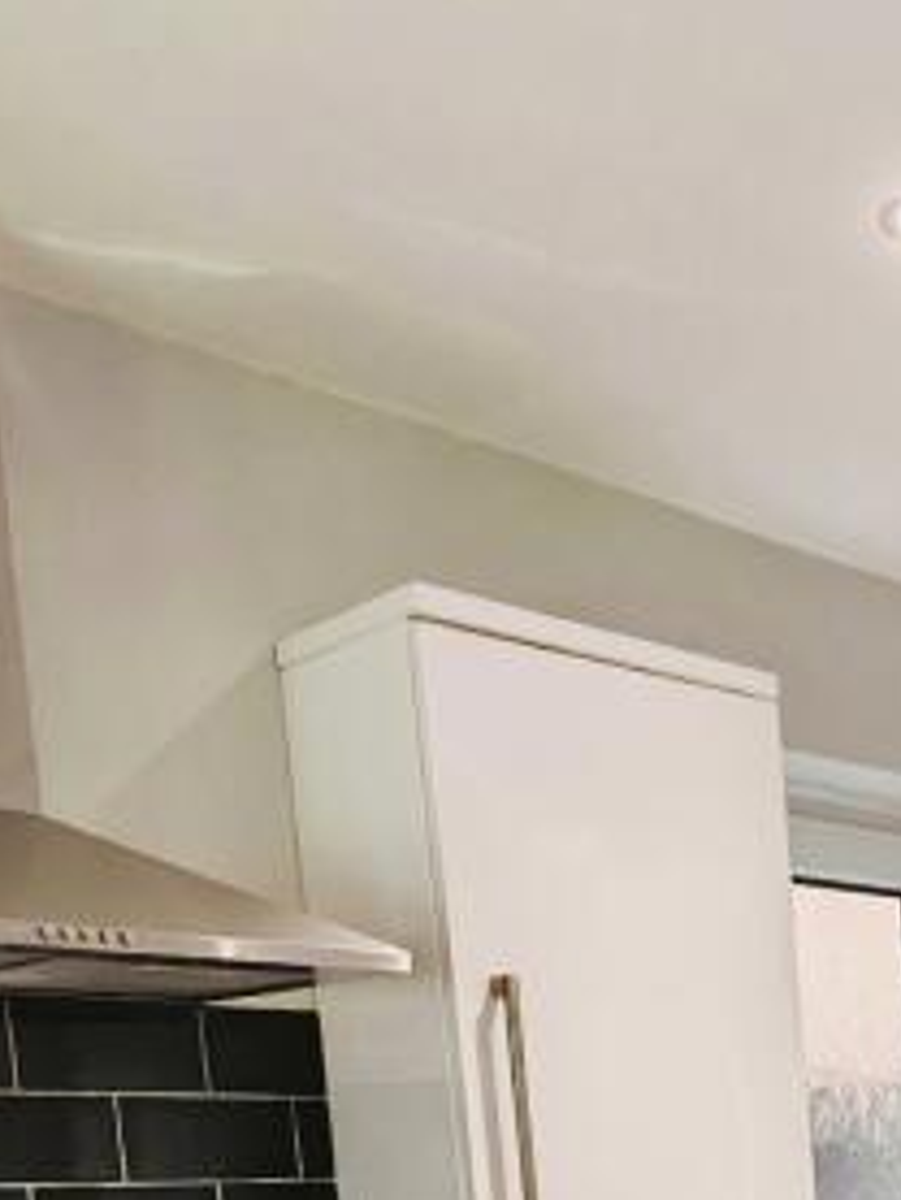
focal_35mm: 48
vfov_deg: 30.8
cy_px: 1573
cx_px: 927
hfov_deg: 28.2
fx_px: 1665
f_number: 2
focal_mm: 1.82
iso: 250
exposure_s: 1/33
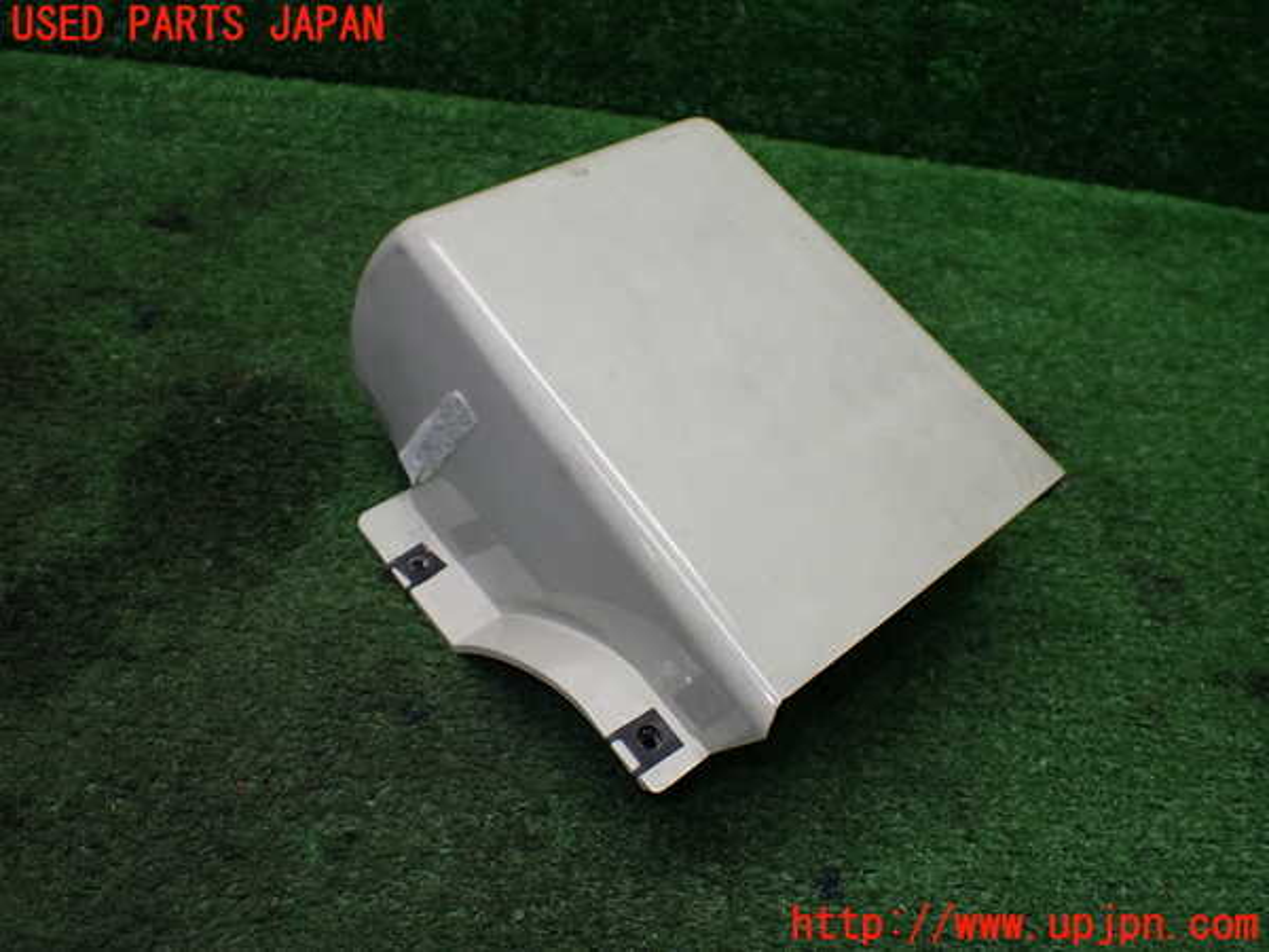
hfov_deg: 60.0
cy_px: 476
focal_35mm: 30
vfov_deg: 46.8
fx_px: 1100
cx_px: 634
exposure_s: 1/125
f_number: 2.3
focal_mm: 5.4
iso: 250
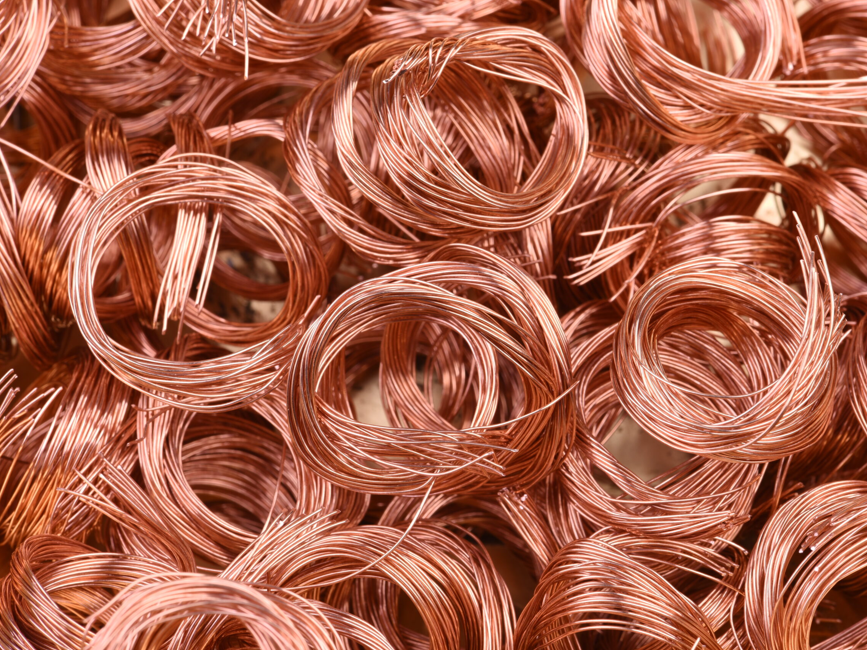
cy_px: 326
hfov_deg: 17.3
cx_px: 458
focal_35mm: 114
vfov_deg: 13.0
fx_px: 2855
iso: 63
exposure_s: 1/60
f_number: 22
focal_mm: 105
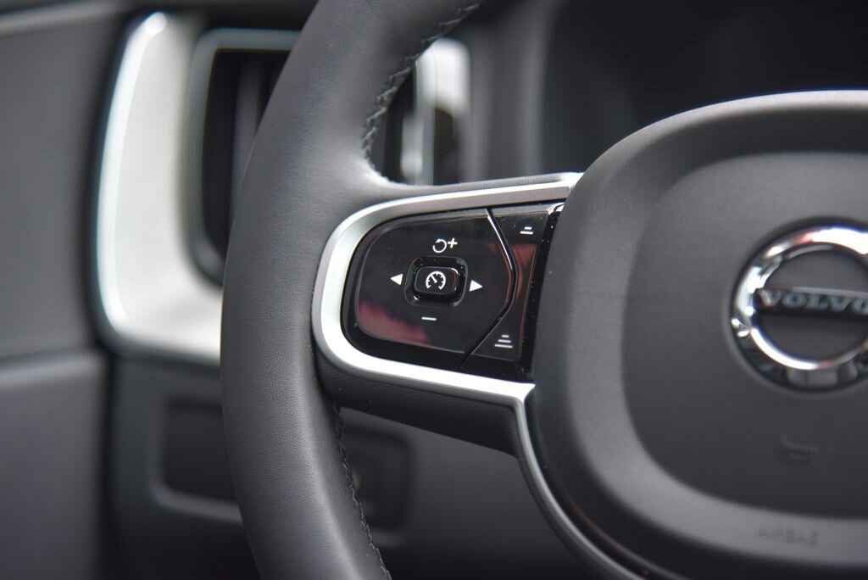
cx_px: 434
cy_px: 290
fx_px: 2895
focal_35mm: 120
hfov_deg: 17.1
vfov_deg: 11.4
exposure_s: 1/40
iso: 500
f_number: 4
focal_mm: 120
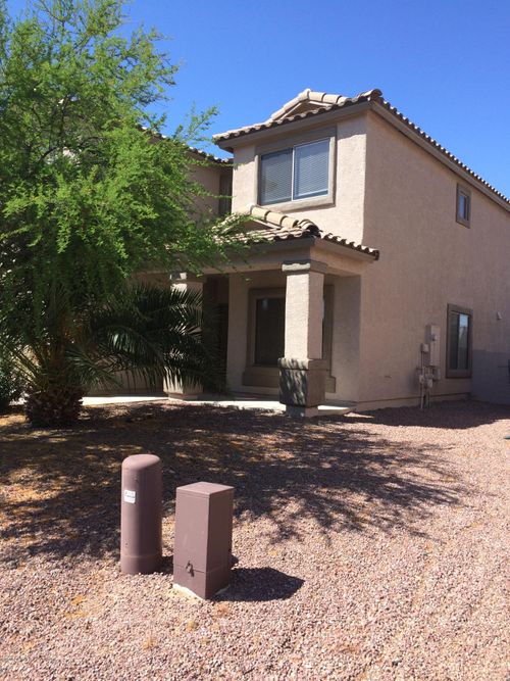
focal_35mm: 29
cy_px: 340
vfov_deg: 61.7
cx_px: 255
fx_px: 570
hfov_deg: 48.2
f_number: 2.2
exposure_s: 1/1053
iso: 32
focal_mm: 4.15
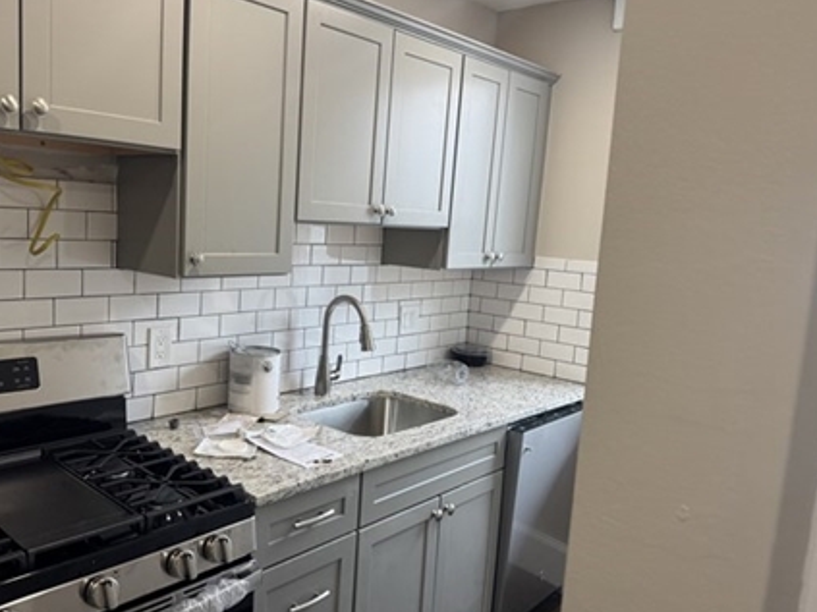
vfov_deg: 48.2
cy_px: 308
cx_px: 333
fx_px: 684
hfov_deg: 61.2
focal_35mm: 29
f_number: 1.78
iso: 200
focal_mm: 6.76
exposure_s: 1/121
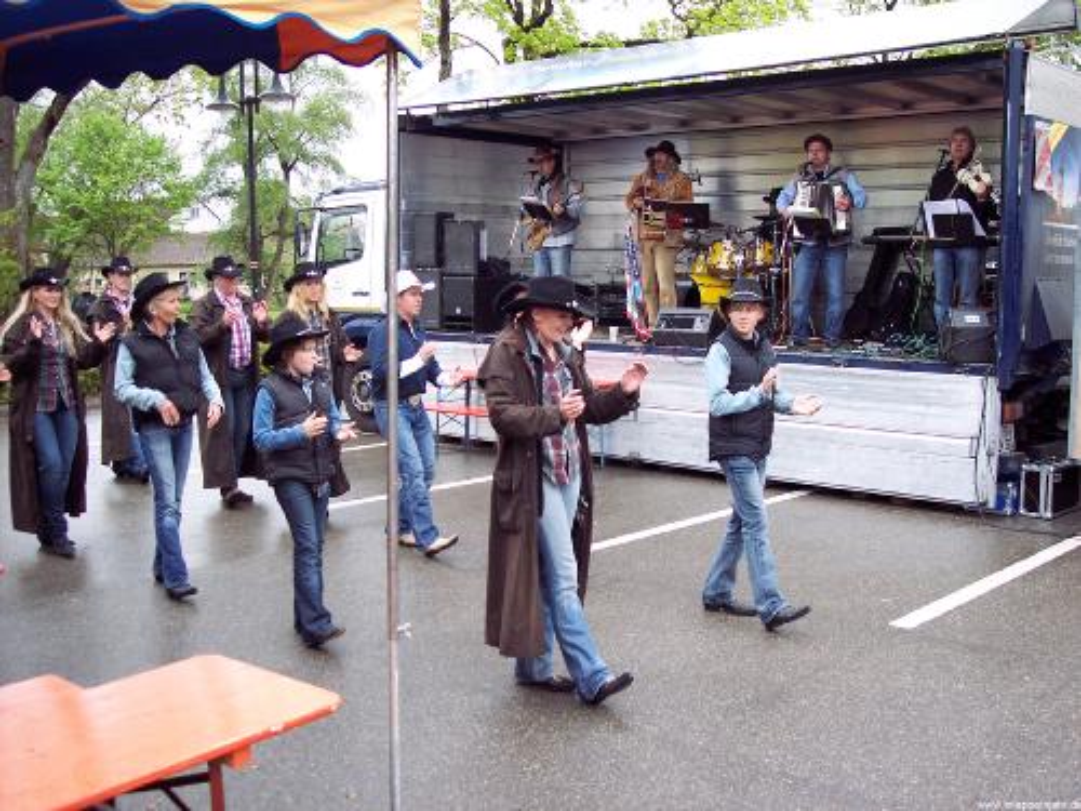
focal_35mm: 39
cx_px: 540
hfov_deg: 47.9
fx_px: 1218
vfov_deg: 36.8
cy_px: 406
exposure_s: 1/180
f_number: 3.4
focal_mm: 8
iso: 100
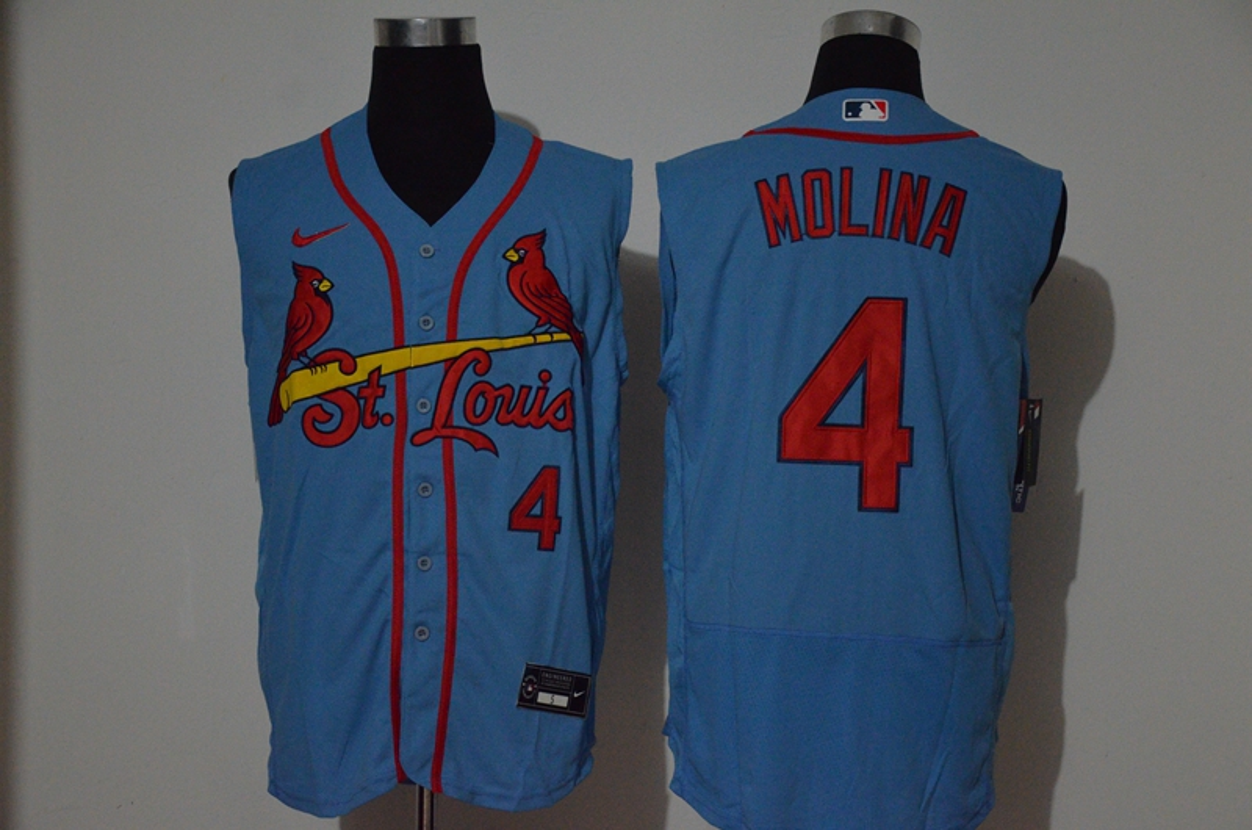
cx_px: 626
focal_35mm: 72
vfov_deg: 18.8
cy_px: 415
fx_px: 2499
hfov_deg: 28.1
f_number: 4.5
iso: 4000
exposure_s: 1/40
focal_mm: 48
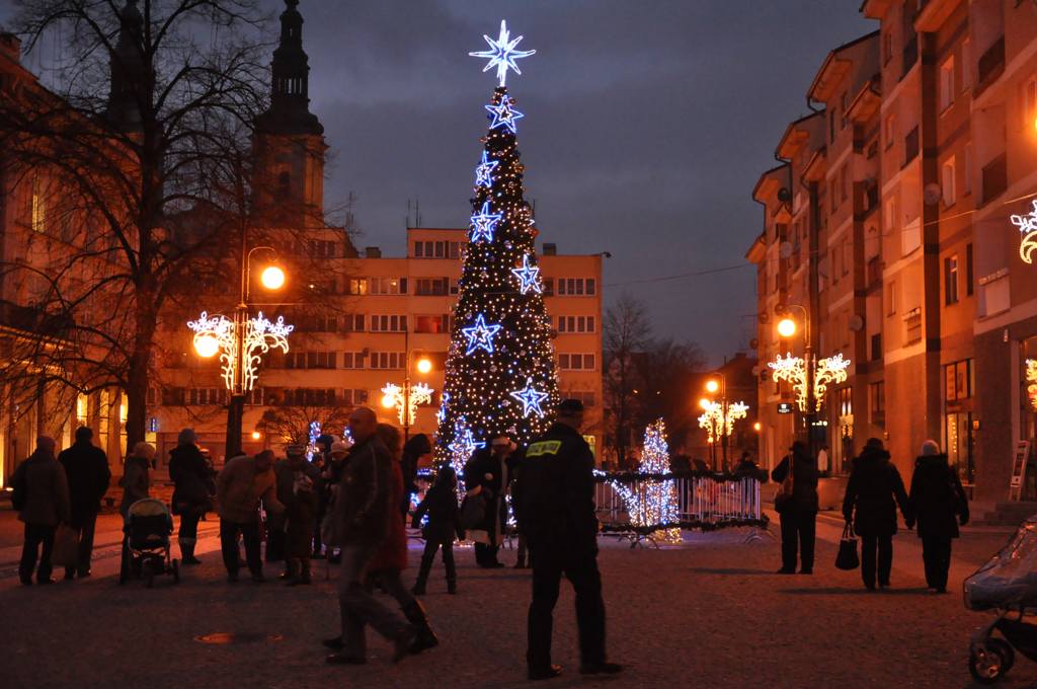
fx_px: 1467
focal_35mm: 51
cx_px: 518
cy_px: 344
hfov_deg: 38.9
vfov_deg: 26.4
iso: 2000
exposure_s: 1/60
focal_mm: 34
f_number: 4.2
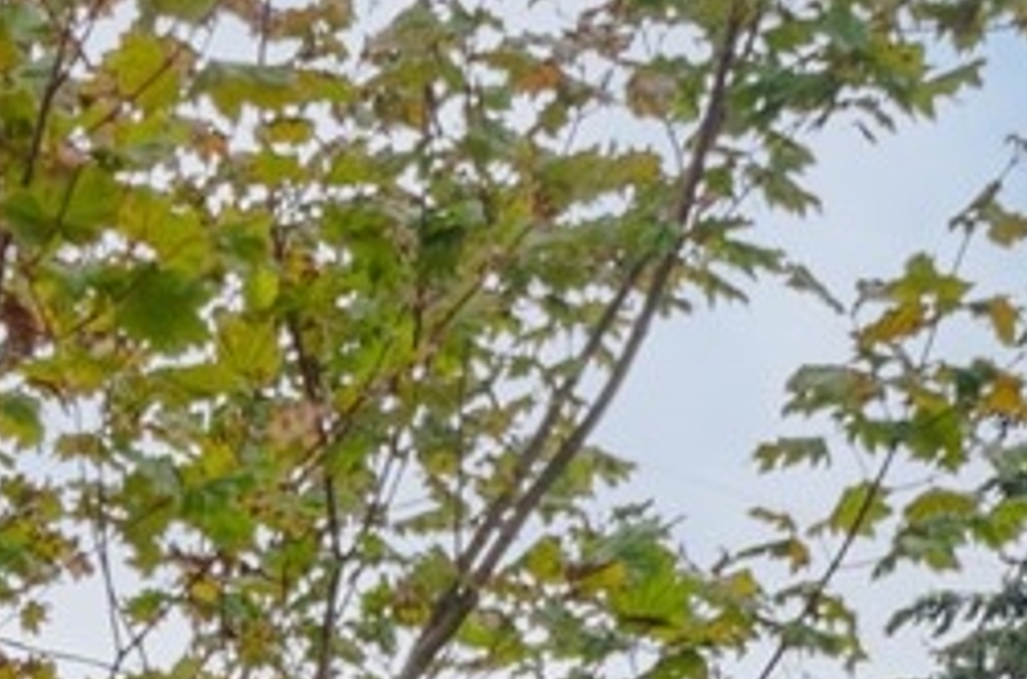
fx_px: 6072
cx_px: 540
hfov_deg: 9.7
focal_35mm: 213
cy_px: 1687
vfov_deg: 6.1
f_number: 7.1
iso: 200
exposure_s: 1/200
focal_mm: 21
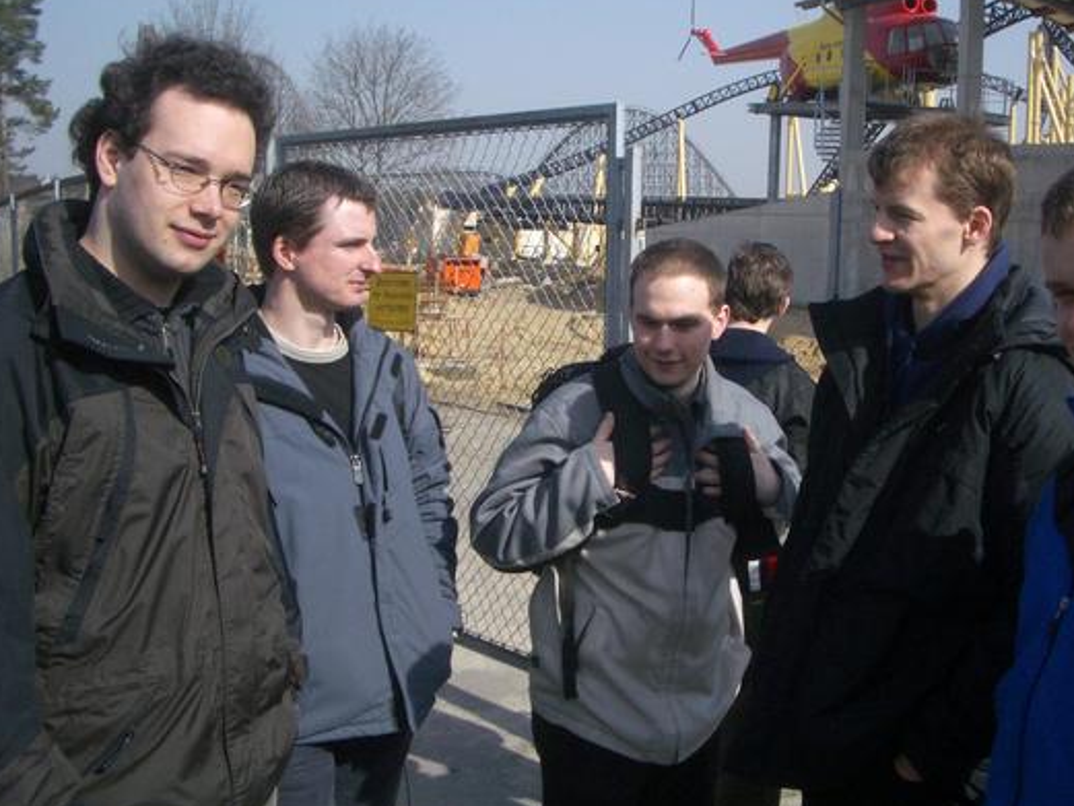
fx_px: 1334
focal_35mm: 43
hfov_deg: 43.6
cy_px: 371
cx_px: 645
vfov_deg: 33.6
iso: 100
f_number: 4.3
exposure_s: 1/800
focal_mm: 5.8
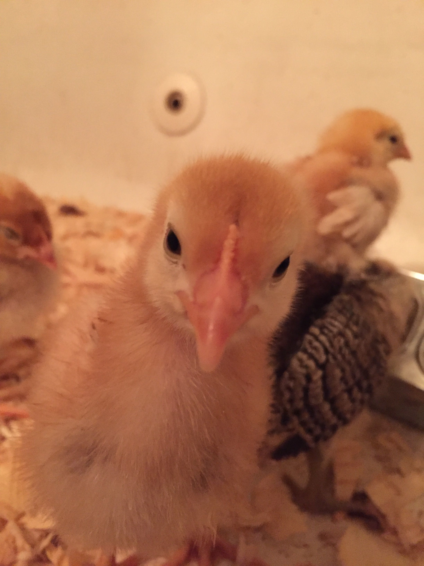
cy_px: 283
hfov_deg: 48.2
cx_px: 212
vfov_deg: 61.7
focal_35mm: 29
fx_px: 474
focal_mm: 4.15
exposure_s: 1/15
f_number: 2.2
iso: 400
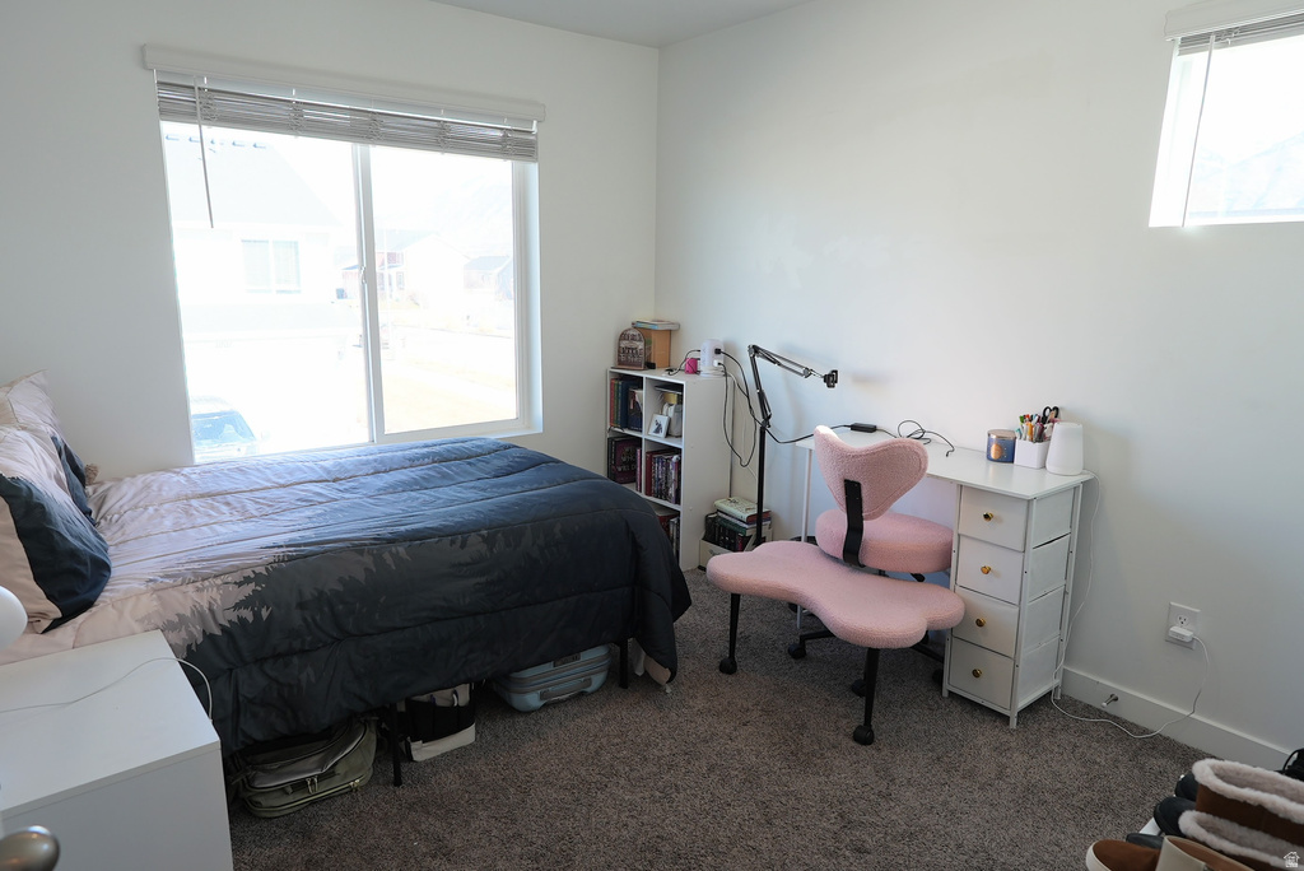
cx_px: 652
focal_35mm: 22
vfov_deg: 57.3
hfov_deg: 78.5
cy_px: 436
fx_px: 797
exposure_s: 1/60
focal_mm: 15
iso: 80
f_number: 4
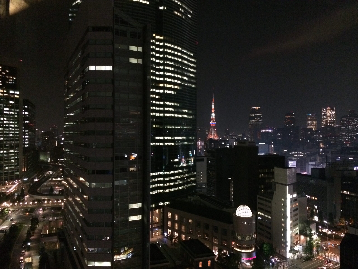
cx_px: 179
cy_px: 134
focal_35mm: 30
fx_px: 310
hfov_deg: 60.0
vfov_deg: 46.8
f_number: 2.2
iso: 800
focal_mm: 4.12
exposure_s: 1/15
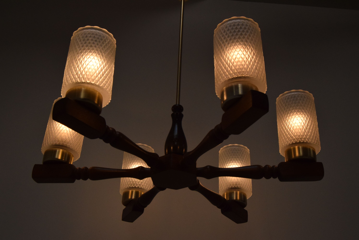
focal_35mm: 39
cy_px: 120
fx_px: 389
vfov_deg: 34.3
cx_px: 180
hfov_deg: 49.5
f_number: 14
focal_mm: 26
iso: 1600
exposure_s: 1/800
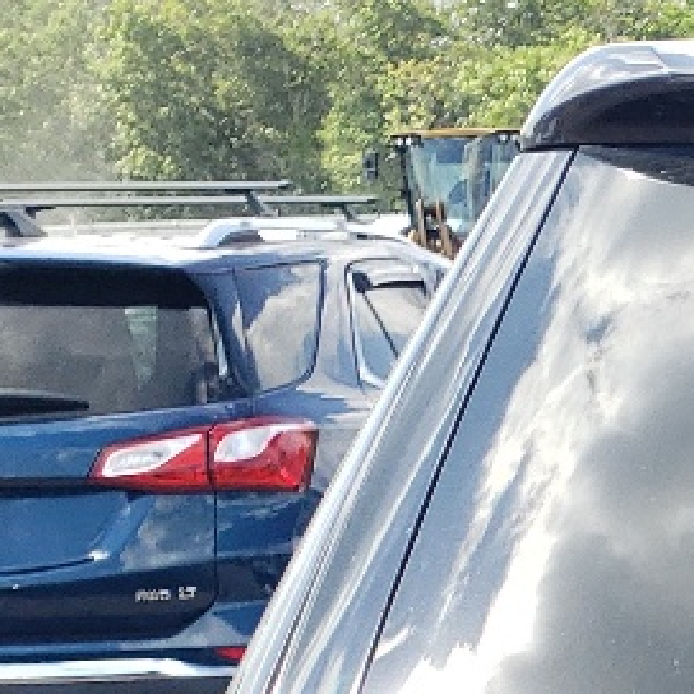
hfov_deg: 11.1
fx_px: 3062
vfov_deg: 11.8
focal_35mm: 135
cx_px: 1587
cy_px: 1327
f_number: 1.5
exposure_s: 1/909
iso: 50
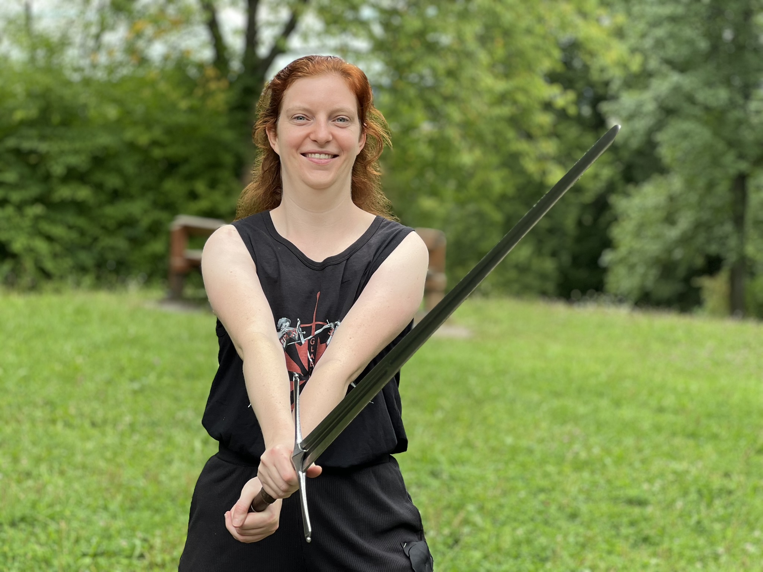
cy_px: 286
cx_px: 382
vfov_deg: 19.1
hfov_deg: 25.3
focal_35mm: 77
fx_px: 1697
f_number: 2.8
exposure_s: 1/121
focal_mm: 9
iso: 40
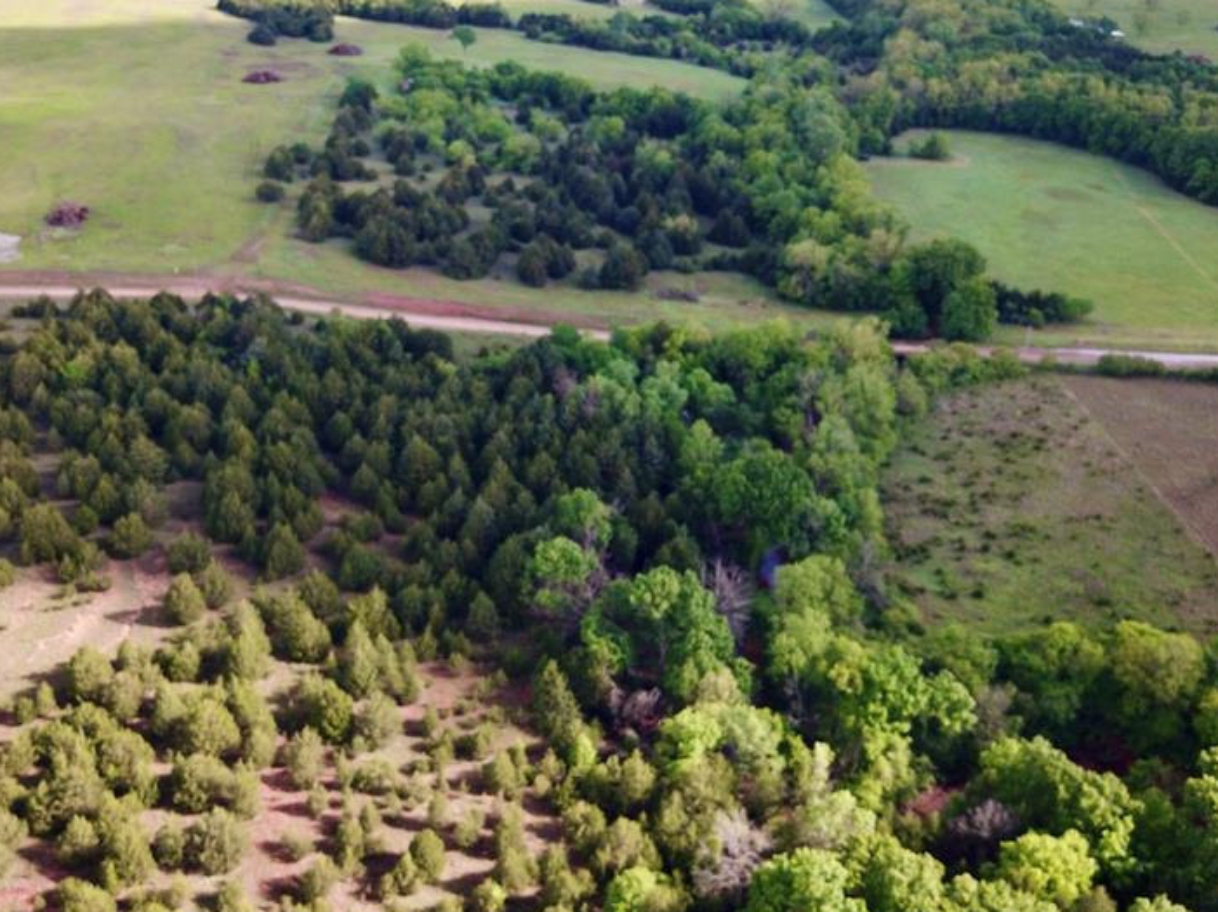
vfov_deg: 37.6
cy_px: 514
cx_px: 520
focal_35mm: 38
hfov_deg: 48.8
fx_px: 1336
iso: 100
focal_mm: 4.7
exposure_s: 1/339
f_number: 2.2
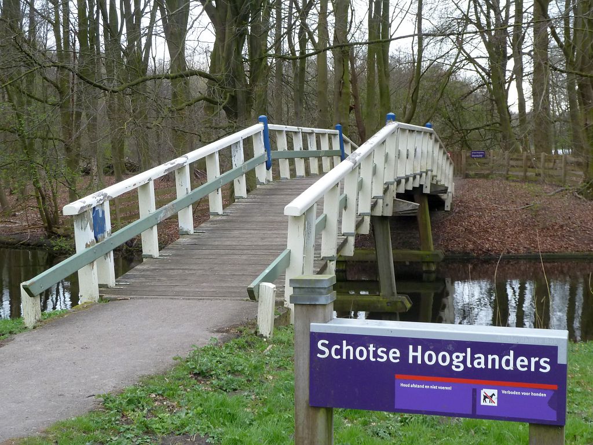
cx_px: 296
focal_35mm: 55
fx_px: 942
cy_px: 222
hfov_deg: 34.9
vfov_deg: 26.6
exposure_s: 1/30
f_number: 3.9
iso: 160
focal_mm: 9.1
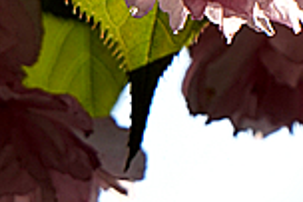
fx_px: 9450
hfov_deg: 1.8
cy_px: -92
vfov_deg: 1.2
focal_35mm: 1124
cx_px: 325
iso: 100
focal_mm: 142
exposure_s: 1/320
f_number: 7.1
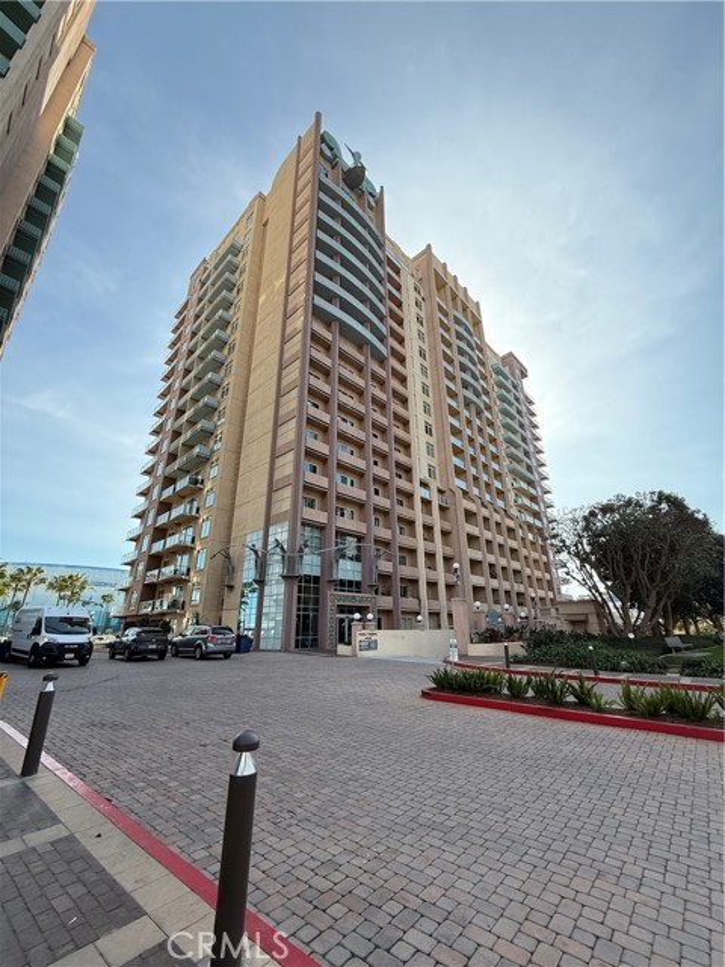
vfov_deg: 102.1
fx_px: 391
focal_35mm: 14
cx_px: 362
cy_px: 484
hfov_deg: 85.7
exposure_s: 1/596
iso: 64
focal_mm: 2.22
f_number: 2.2
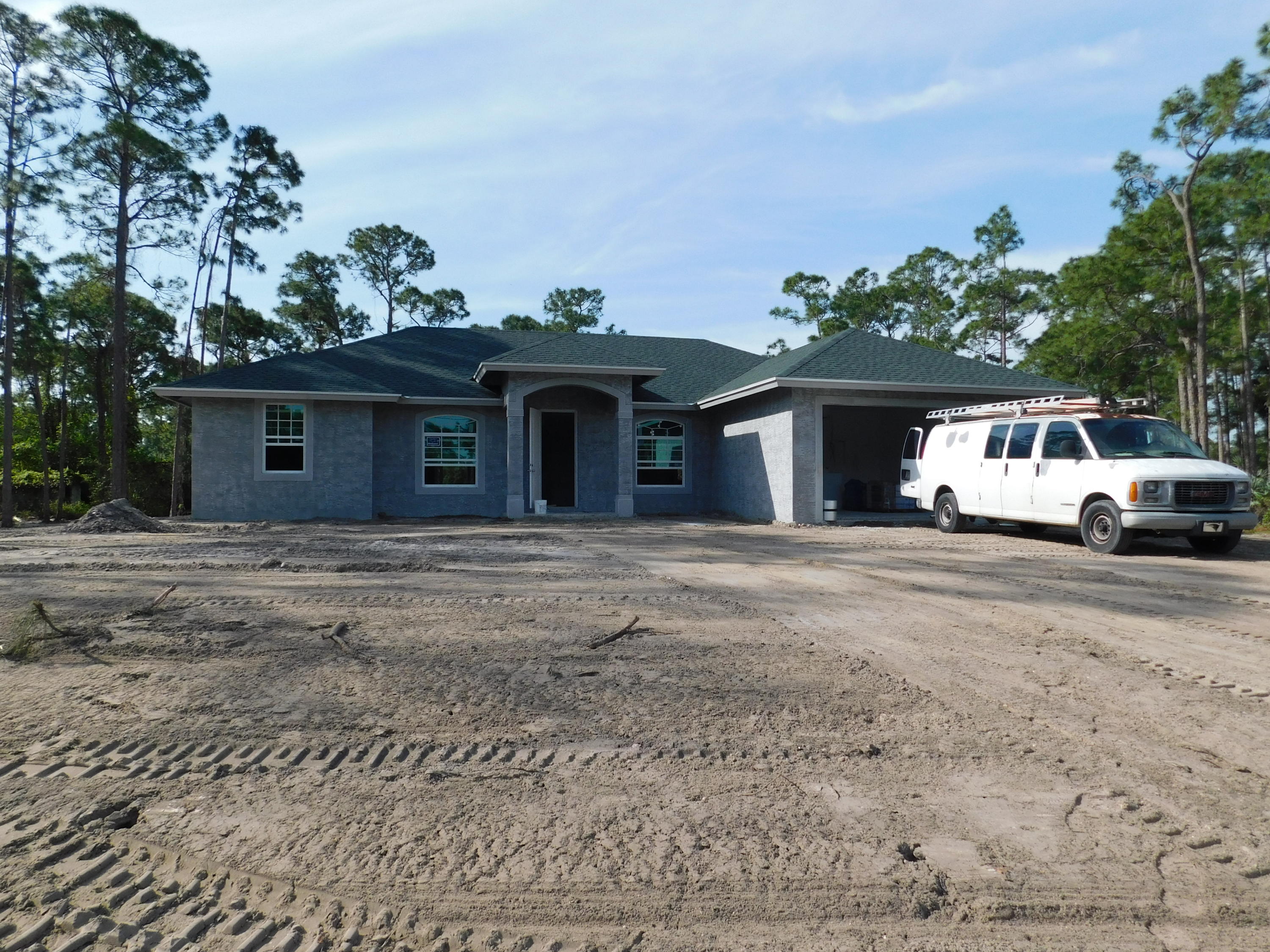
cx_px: 635
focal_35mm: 23
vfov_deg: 58.9
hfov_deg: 73.9
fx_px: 844
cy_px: 476
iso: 125
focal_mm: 4
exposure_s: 1/500
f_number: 6
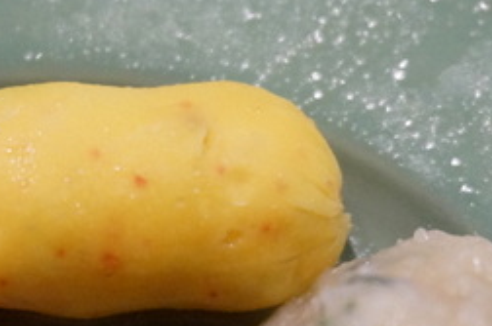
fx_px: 1350
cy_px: 208
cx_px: 66
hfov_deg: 20.3
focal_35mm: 99
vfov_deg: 13.8
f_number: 4.5
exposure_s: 1/30
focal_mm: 26
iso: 3200
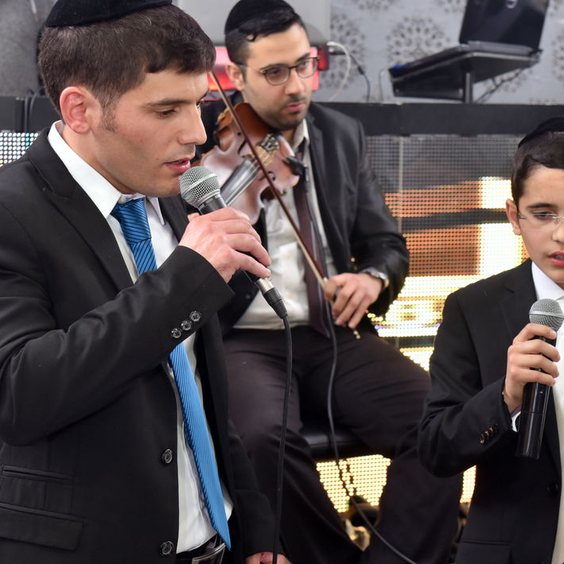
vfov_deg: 18.5
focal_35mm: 94
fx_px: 1733
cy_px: 293
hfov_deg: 18.5
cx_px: 314
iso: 800
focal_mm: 56
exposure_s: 1/125
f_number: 5
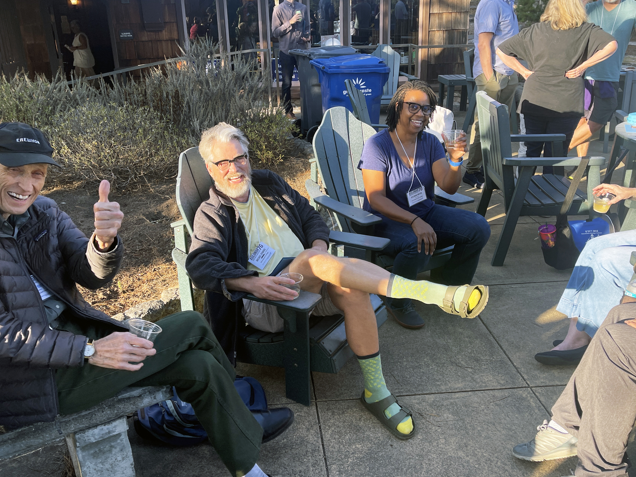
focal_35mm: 30
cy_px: 205
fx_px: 551
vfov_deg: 46.7
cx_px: 299
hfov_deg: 59.9
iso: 32
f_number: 1.6
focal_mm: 5.1
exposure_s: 1/556
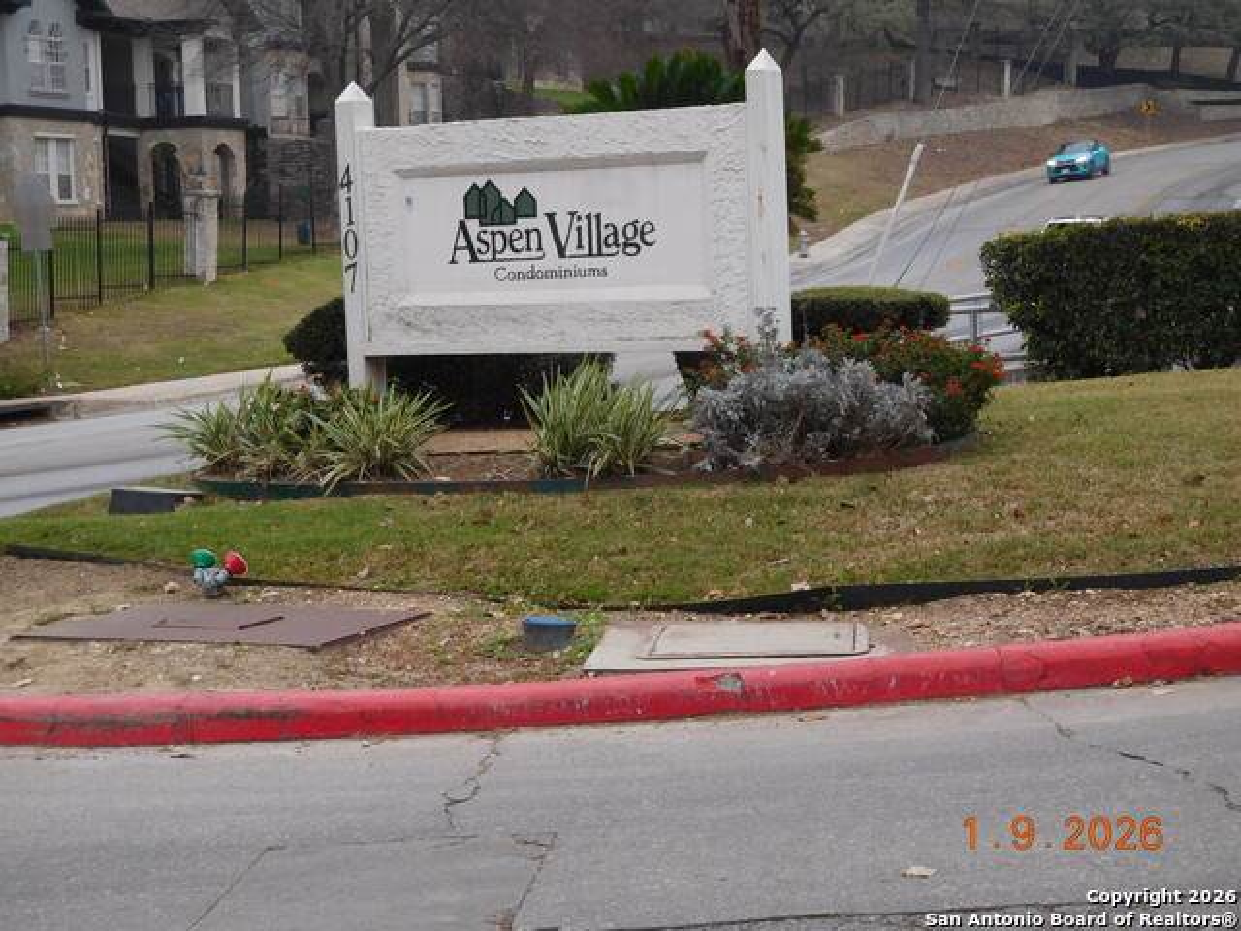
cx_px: 620
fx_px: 2510
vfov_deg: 21.0
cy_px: 466
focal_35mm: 70
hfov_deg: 27.8
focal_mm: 12.5
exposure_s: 1/60
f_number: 4.5
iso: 125
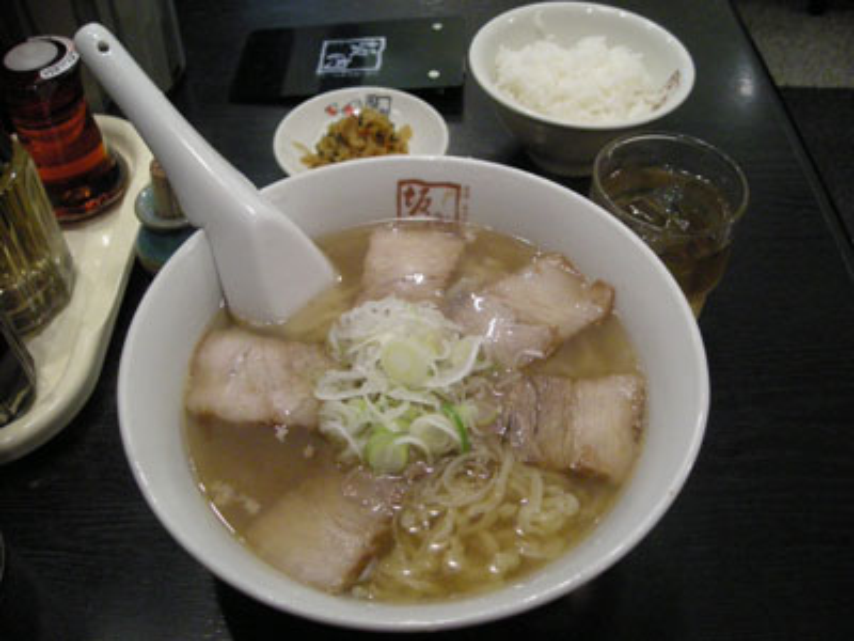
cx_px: 427
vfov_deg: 40.7
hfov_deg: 52.6
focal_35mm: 35
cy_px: 320
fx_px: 863
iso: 400
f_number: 2.8
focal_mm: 5.7
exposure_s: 1/55.7
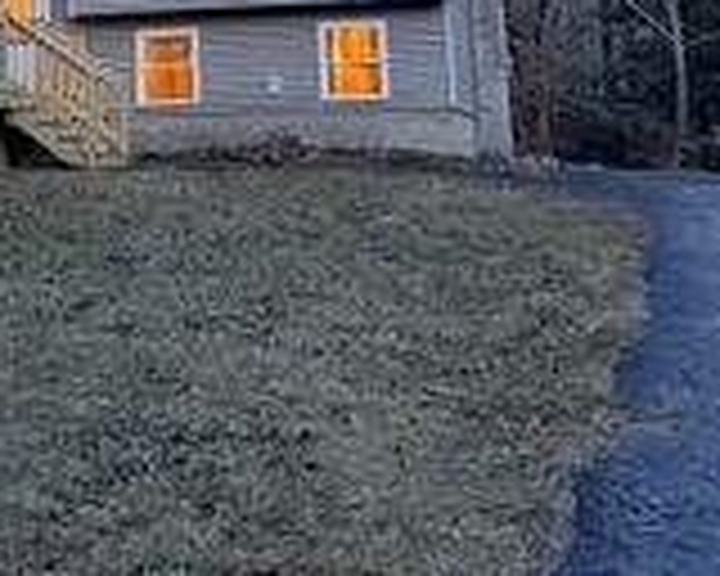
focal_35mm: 73
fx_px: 1556
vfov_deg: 19.3
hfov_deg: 25.6
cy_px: -187
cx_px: 148
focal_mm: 6.76
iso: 640
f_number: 1.78
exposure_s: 1/60
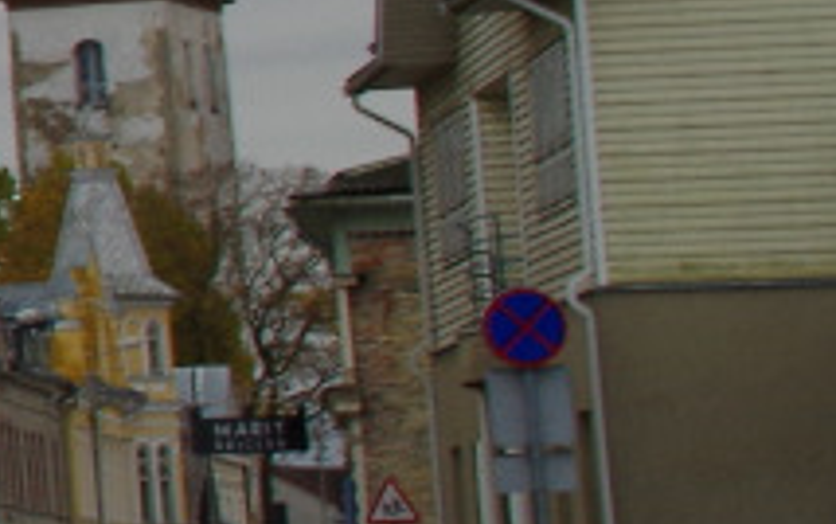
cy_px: -411
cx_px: -2278
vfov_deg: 3.4
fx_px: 8640
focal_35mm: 379
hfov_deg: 5.1
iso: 250
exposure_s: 1/60
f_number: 8
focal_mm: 33
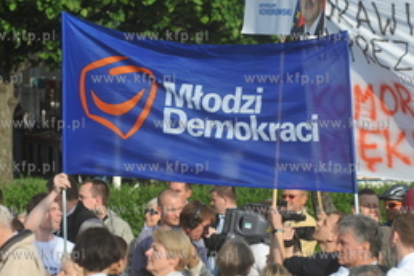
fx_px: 2760
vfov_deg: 5.7
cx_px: 252
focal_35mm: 240
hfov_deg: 8.6
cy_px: 144
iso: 400
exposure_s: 1/1600
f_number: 5.6
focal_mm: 155
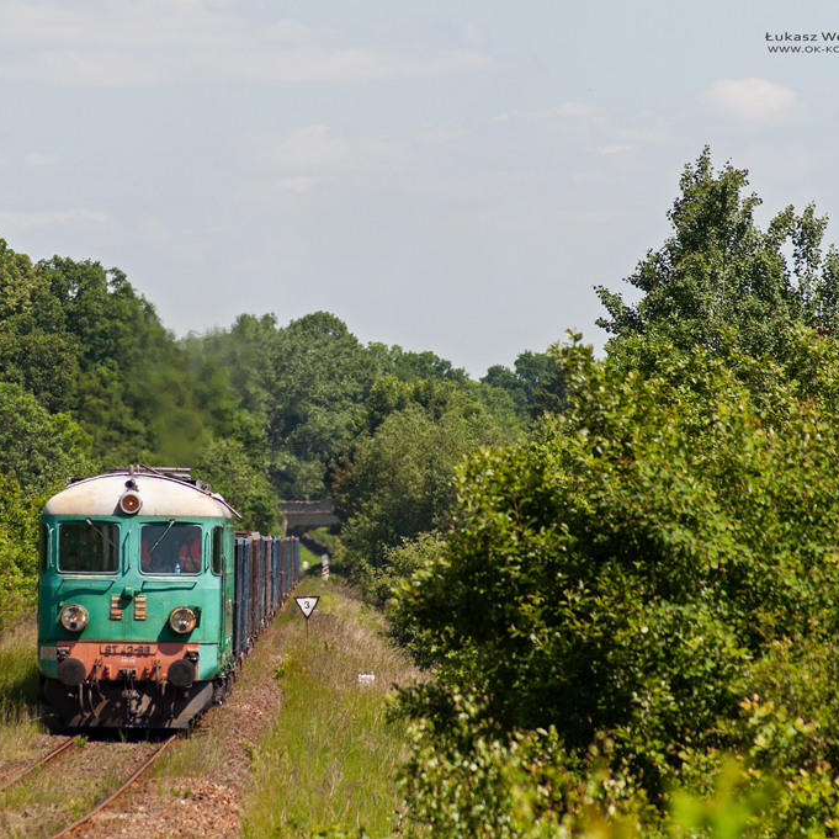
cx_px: 330
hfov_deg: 5.4
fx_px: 8939
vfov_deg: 5.4
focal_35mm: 326
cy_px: 420
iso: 200
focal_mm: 170
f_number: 9
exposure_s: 1/400
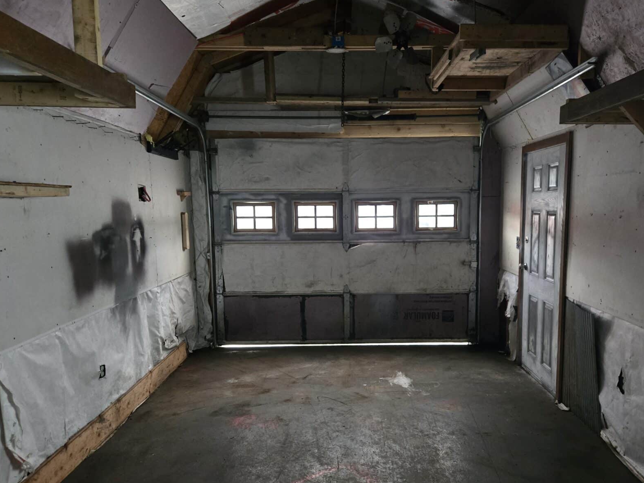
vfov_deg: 46.8
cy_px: 260
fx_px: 558
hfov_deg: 59.9
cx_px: 350
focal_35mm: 30
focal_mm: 5.4
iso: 1600
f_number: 1.8
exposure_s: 1/60
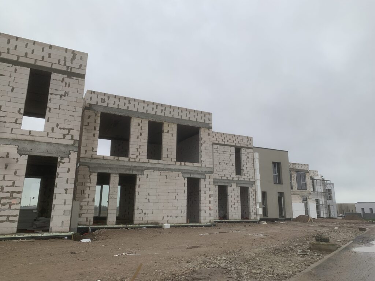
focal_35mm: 26
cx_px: 188
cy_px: 140
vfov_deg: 53.1
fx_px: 282
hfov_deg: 67.3
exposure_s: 1/204
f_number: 1.8
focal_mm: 4.25
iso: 25
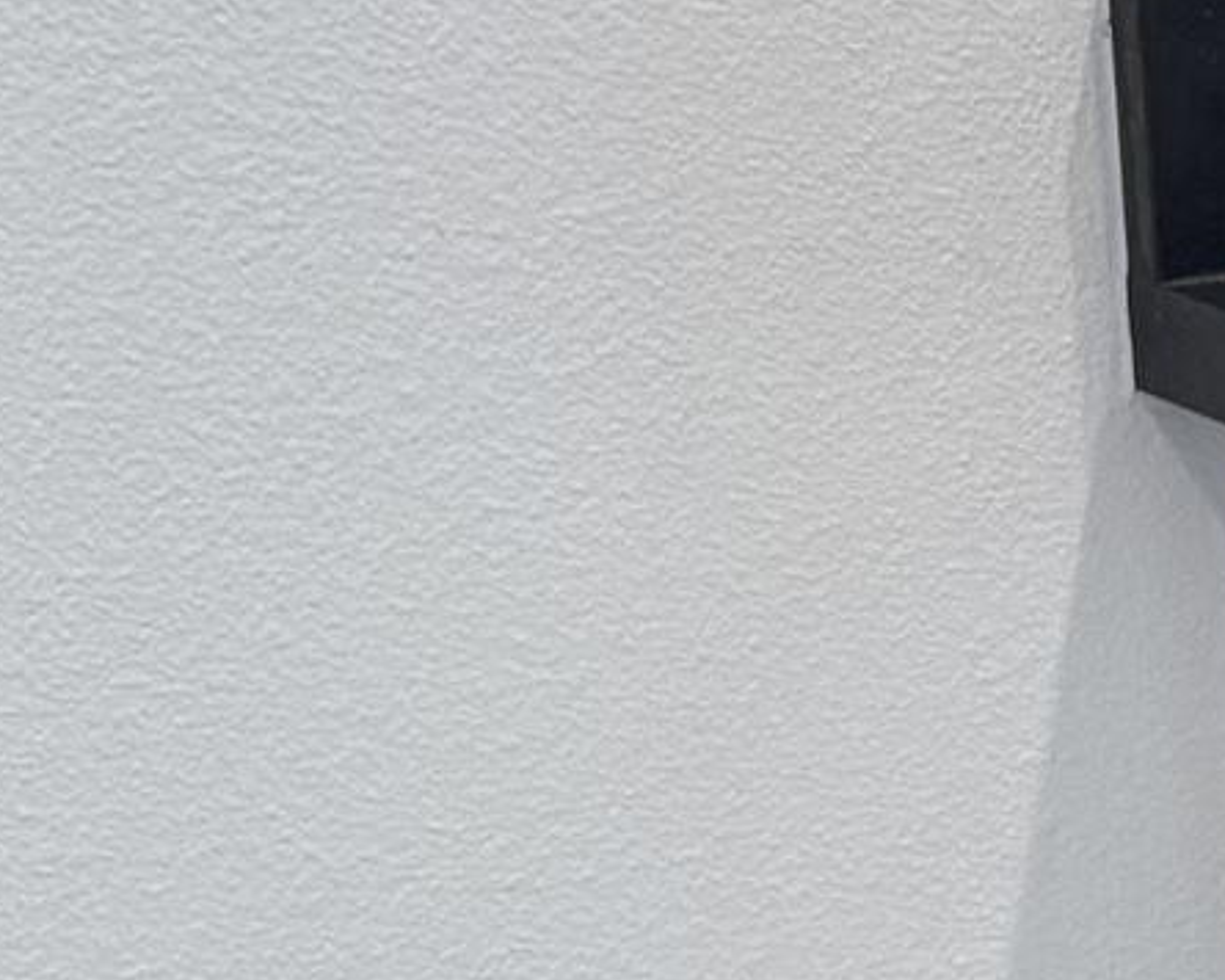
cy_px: 859
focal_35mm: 162
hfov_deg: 10.1
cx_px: 3115
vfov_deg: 9.5
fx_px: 5872
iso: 100
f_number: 1.78
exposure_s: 1/120
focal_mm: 6.76
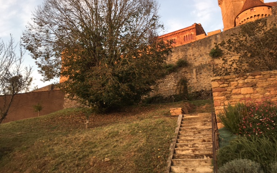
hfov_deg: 61.2
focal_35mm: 31
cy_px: 77
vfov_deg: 40.5
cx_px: 138
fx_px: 234
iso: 40
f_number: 2.2
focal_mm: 4.15
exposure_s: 1/100
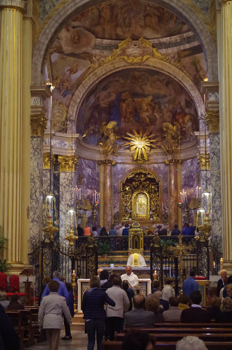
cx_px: 116
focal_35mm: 75
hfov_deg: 18.1
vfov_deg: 27.0
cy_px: 175
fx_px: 728
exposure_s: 1/40
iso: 3200
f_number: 5.6
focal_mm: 50
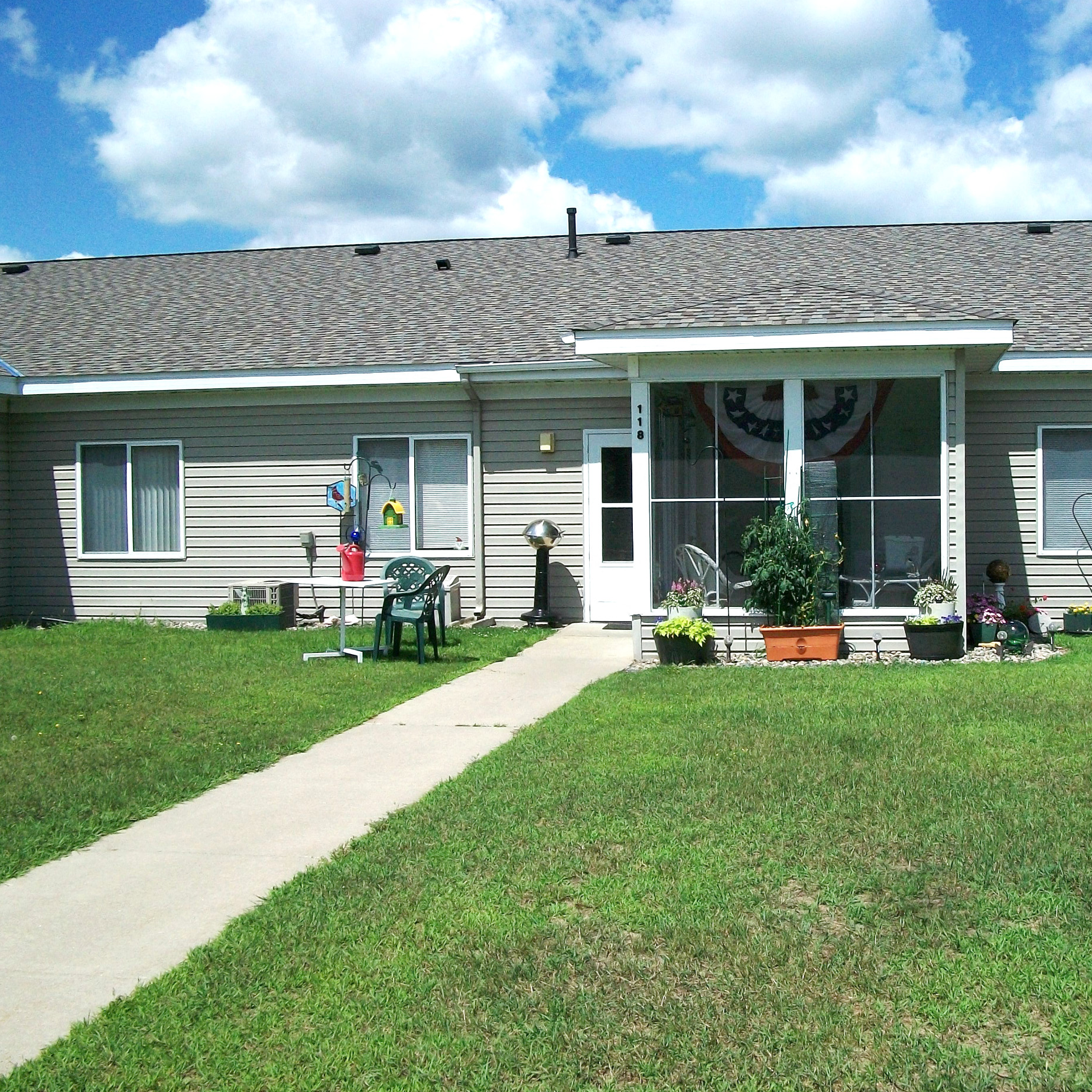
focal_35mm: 38
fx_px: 1356
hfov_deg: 43.5
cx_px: 693
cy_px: 547
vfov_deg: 43.9
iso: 80
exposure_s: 1/800
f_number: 5.5
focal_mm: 5.7
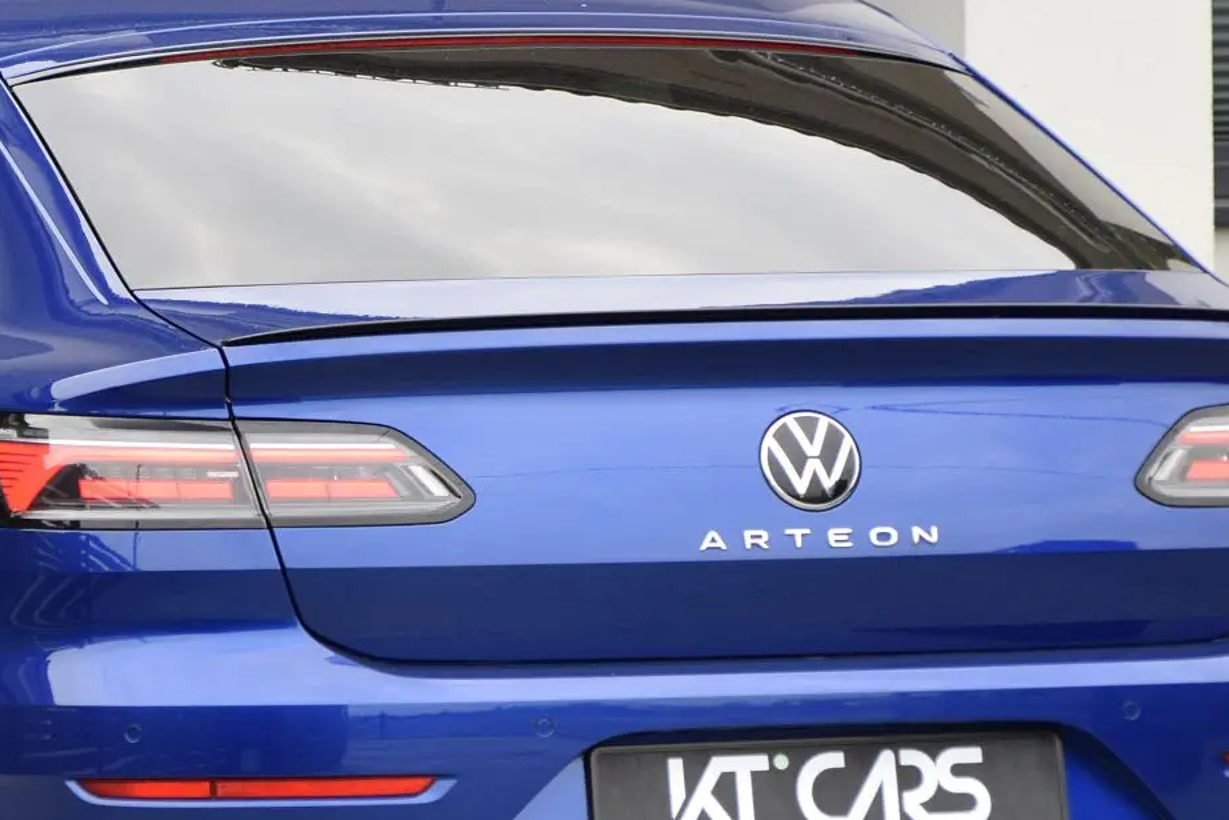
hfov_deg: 6.7
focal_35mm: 306
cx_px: 367
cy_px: 517
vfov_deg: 4.5
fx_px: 10447
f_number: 5.6
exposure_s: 1/250
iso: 320
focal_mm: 98
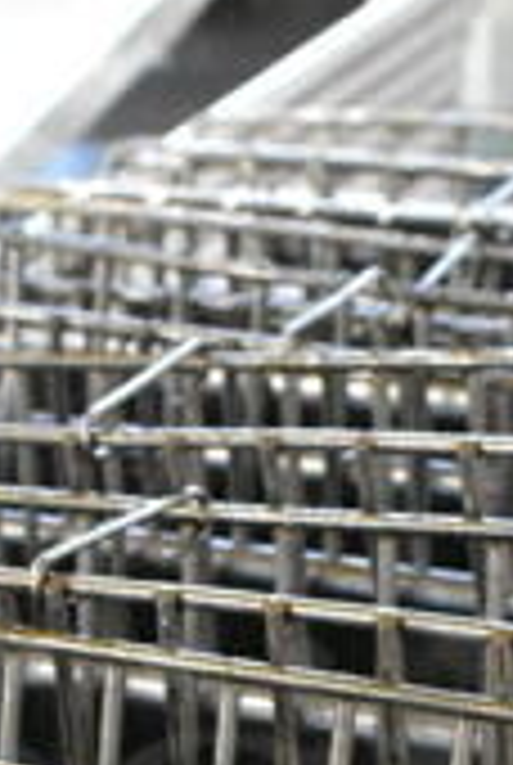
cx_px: 166
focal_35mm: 145
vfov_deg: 13.8
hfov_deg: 9.5
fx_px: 3087
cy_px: 848
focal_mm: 18
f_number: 6.3
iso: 6400
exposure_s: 1/160
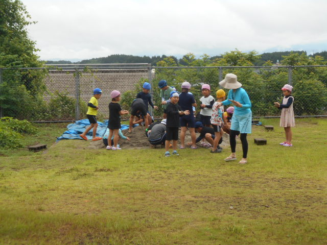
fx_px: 718
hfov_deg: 25.7
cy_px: 122
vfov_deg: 19.4
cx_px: 164
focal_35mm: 76
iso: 80
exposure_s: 1/160
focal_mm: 13.5
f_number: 5.8
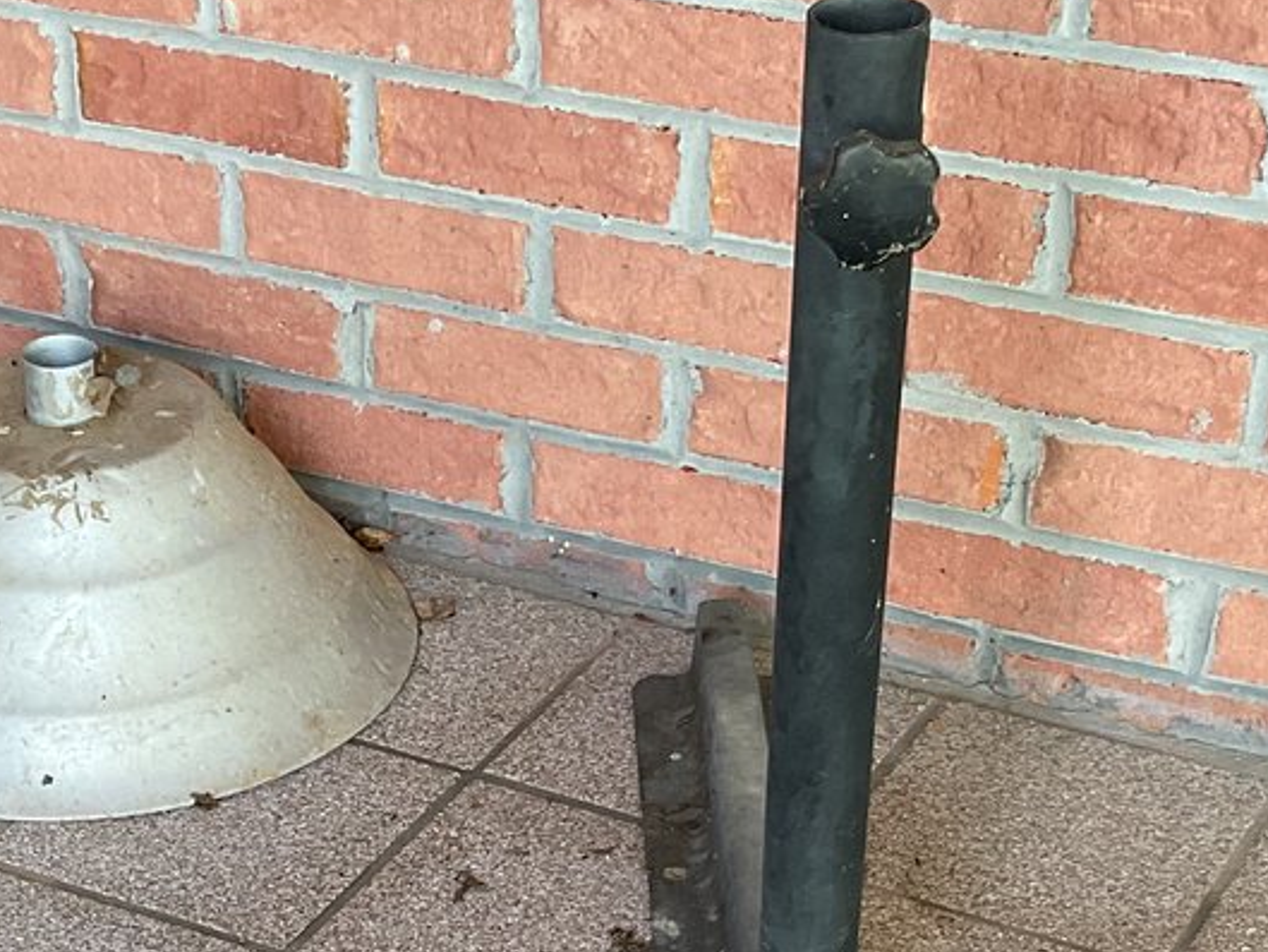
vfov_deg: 17.0
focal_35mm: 83
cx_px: 495
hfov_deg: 23.5
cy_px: 1133
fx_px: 3041
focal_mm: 3
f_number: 1.8
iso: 50
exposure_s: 1/50
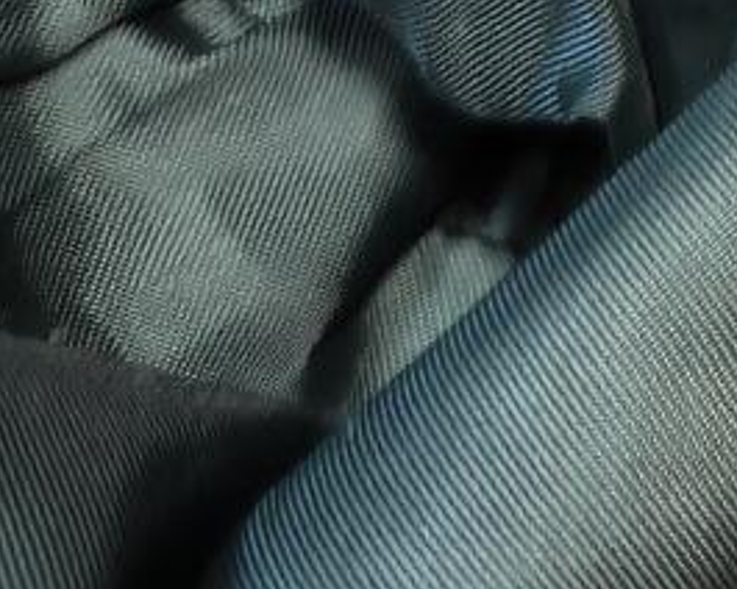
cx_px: 1691
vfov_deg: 7.3
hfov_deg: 10.6
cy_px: -1709
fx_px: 3468
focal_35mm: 159
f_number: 1.4
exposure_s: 1/99.9
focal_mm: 6.98
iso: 800
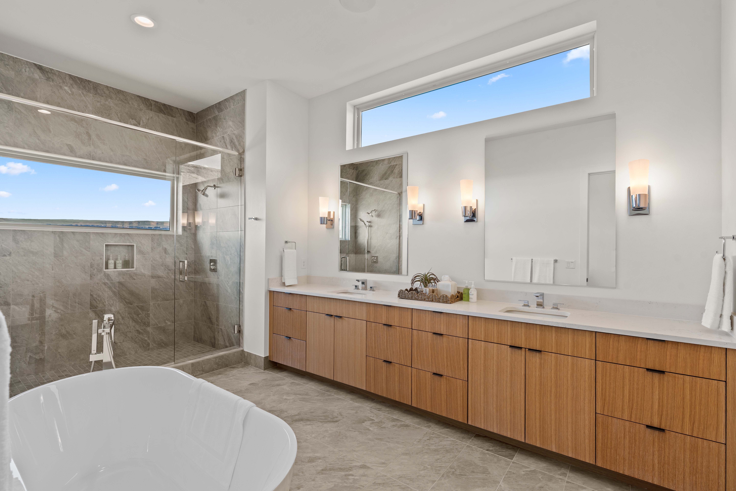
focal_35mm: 17
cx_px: 368
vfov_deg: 70.5
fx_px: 348
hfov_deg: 93.3
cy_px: 246
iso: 200
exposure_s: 1/10
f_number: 8
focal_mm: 17
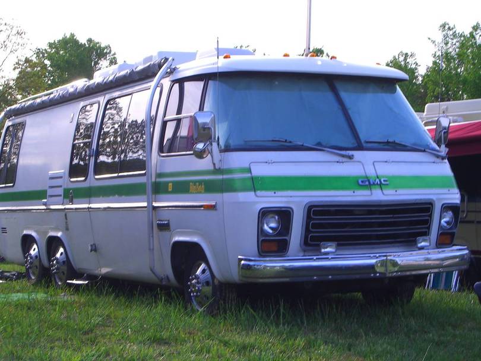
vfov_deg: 18.4
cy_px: 180
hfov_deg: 24.4
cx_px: 240
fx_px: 1112
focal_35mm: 80
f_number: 6
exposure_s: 1/125
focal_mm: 16.6
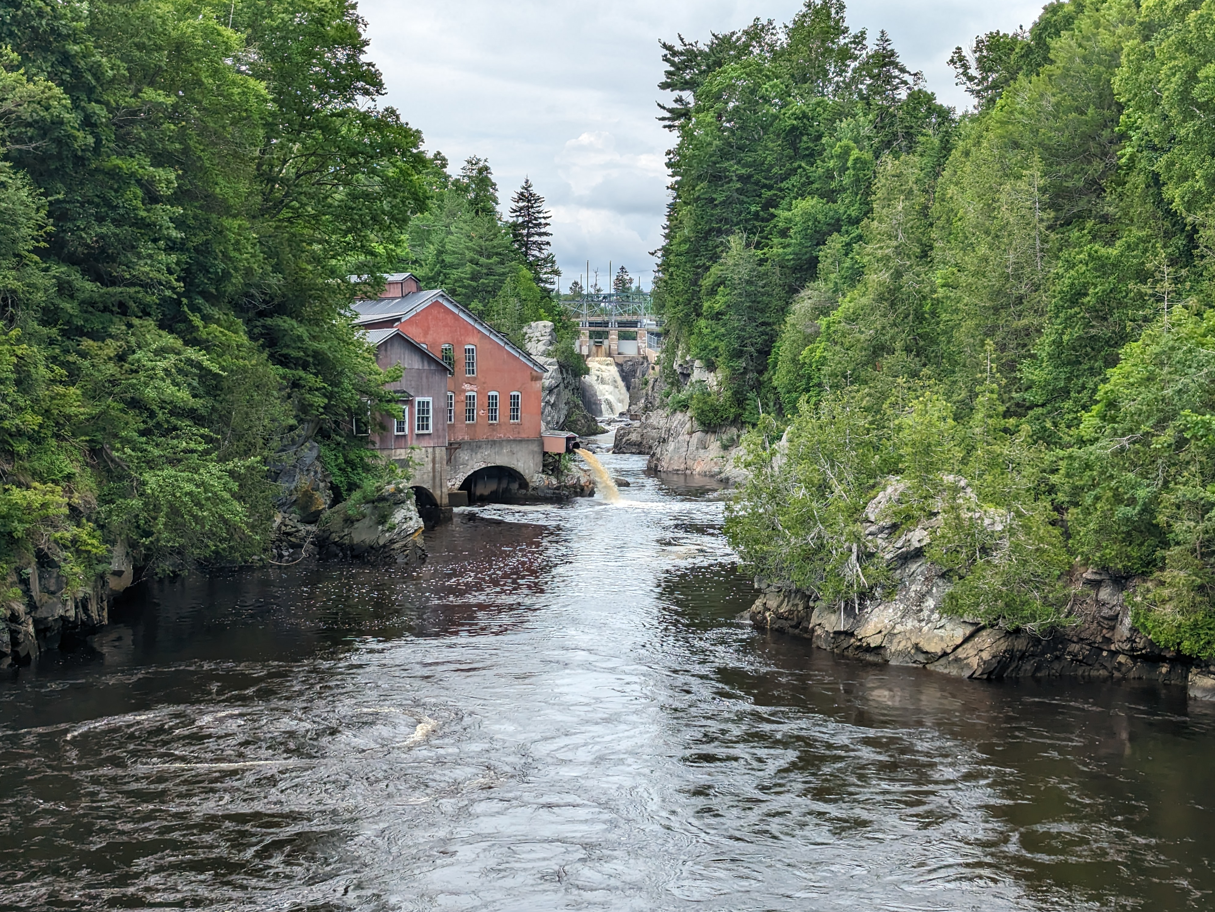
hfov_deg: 38.9
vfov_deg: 29.7
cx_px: 616
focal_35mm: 49
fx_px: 1720
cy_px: 456
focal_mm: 6.81
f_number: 1.85
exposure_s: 1/1852
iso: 48
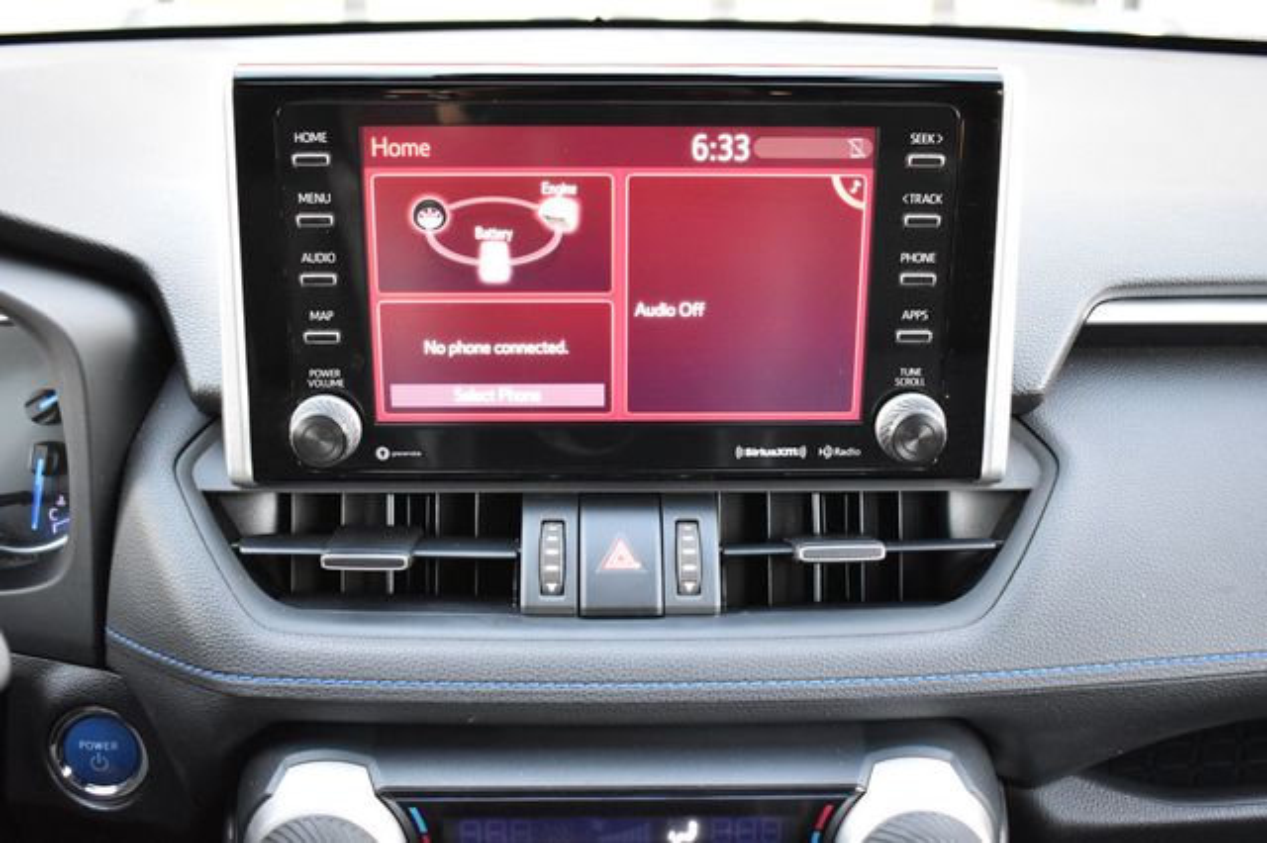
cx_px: 634
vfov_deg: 35.5
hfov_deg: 51.3
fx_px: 1319
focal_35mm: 38
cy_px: 422
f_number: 4
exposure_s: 1/40
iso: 3200
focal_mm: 25
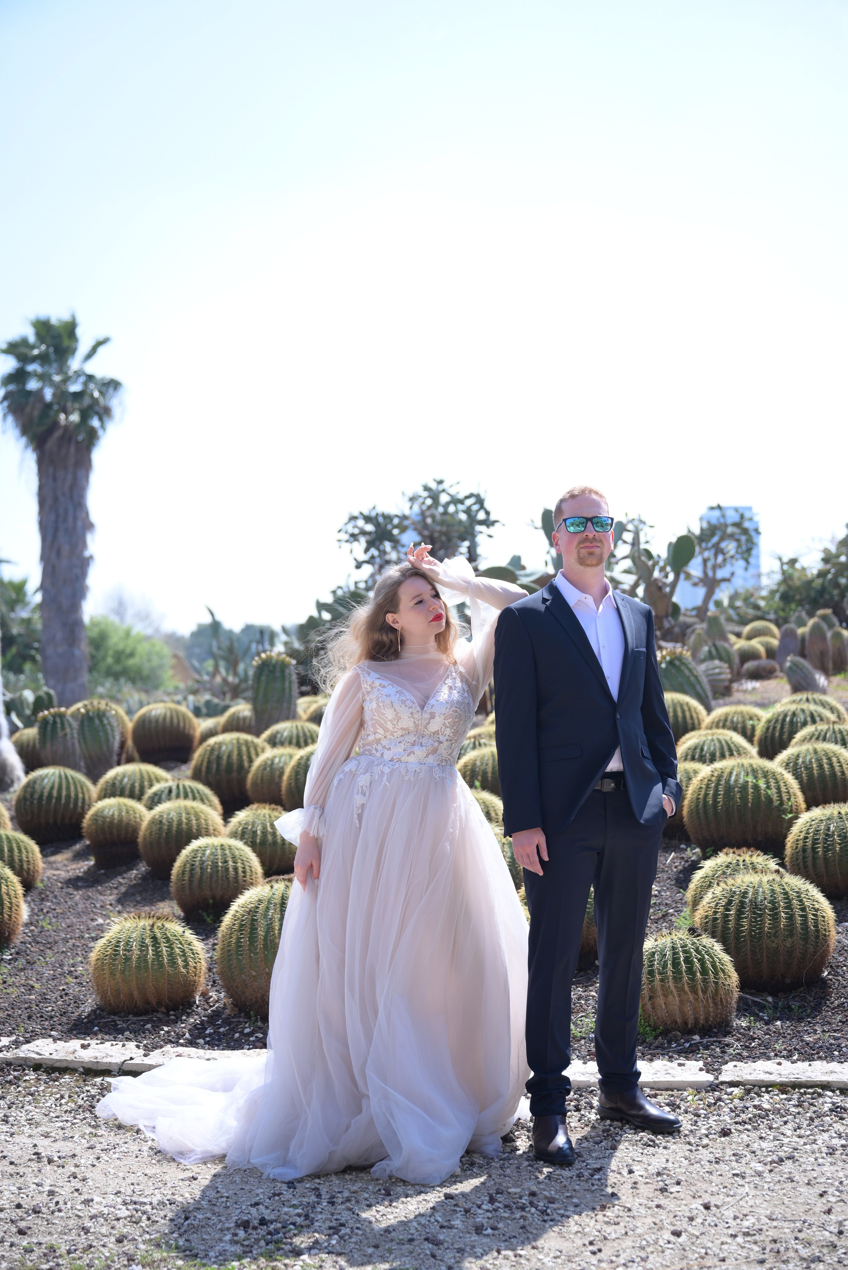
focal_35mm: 48
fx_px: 1694
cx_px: 424
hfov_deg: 28.1
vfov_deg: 41.1
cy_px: 635
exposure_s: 1/800
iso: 100
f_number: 3.2
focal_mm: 48
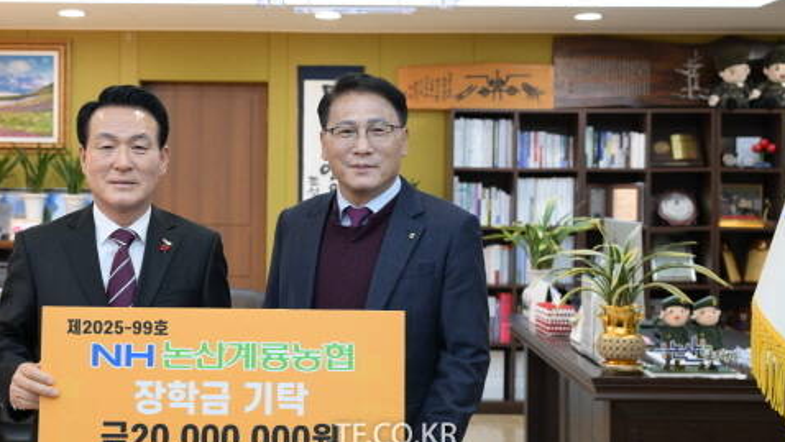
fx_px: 1083
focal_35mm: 52
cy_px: 196
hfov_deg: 39.5
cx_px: 277
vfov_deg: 23.1
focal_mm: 37
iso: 1600
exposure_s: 1/200
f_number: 4
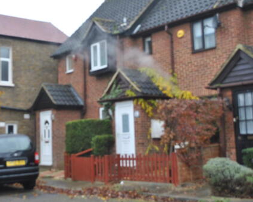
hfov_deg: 35.5
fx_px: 389
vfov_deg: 29.1
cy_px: 91
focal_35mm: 52
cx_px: 76
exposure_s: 1/100
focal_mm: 24
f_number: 5
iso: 200
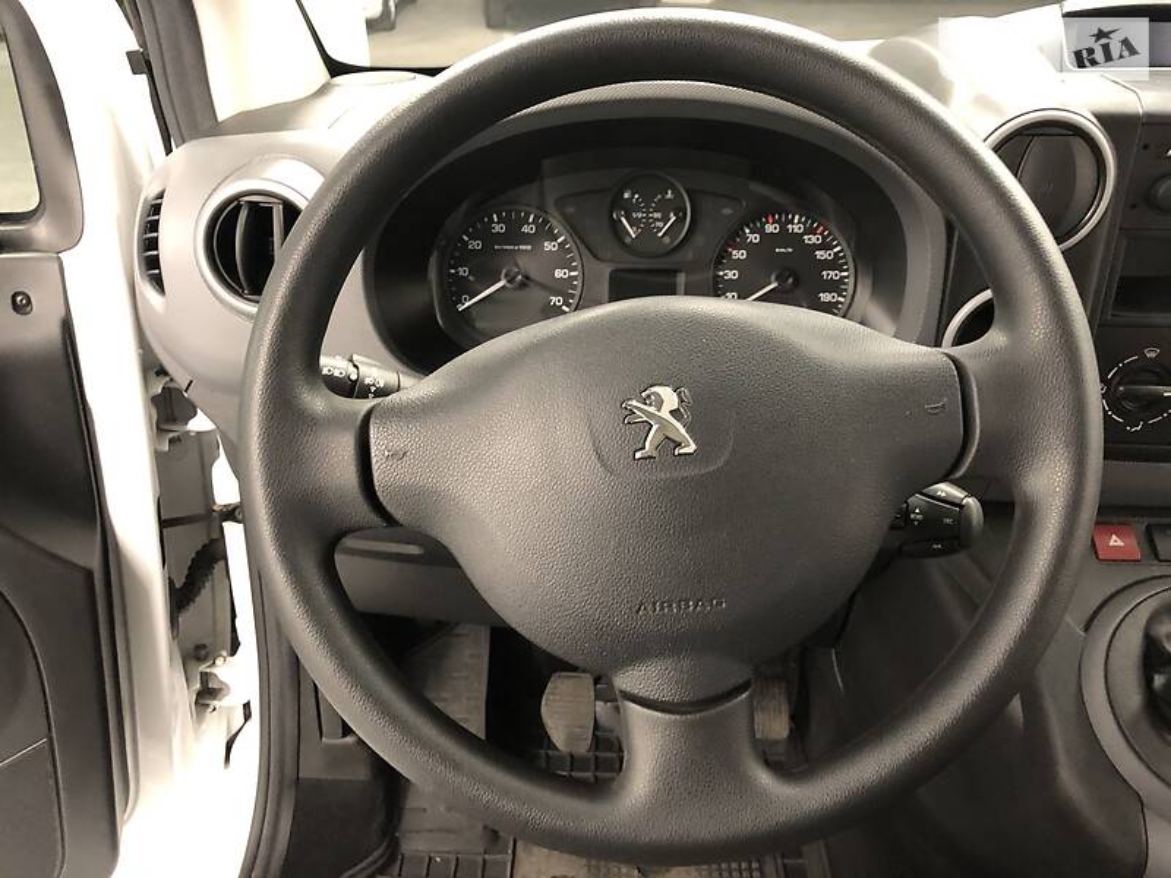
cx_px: 586
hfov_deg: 63.4
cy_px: 439
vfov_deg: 49.7
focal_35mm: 28
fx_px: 947
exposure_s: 1/6
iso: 80
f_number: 1.8
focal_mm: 4
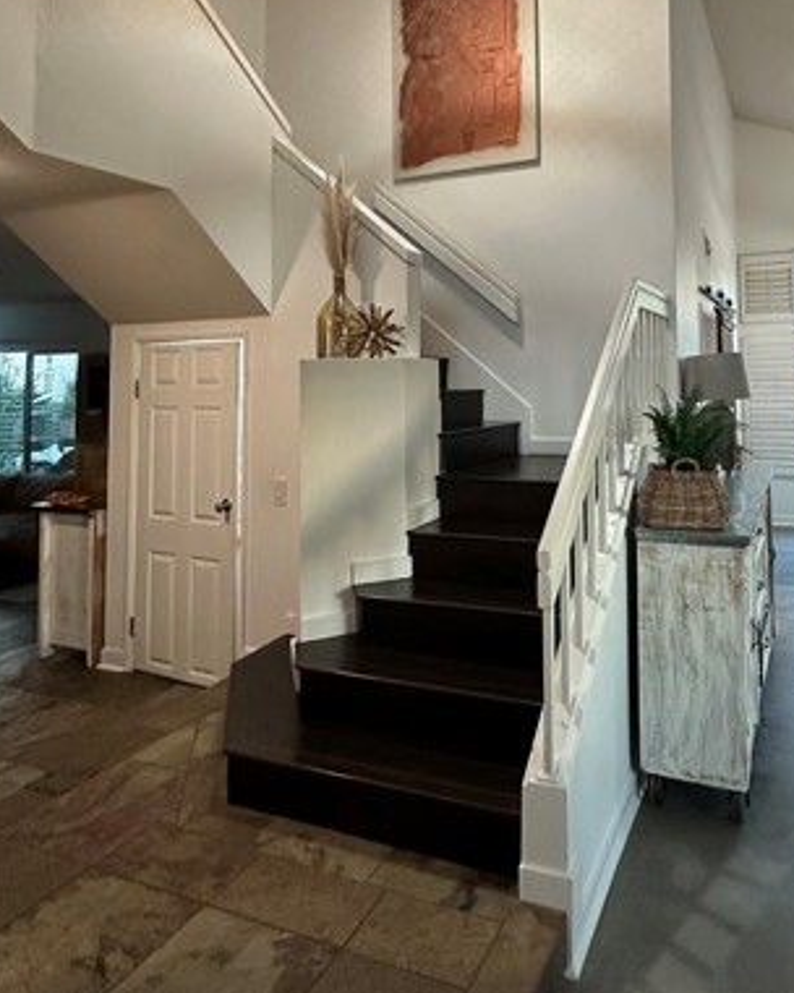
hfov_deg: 58.7
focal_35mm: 23
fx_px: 676
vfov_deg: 70.8
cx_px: 562
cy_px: 342
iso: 500
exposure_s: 1/60
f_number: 2.2
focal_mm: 2.22
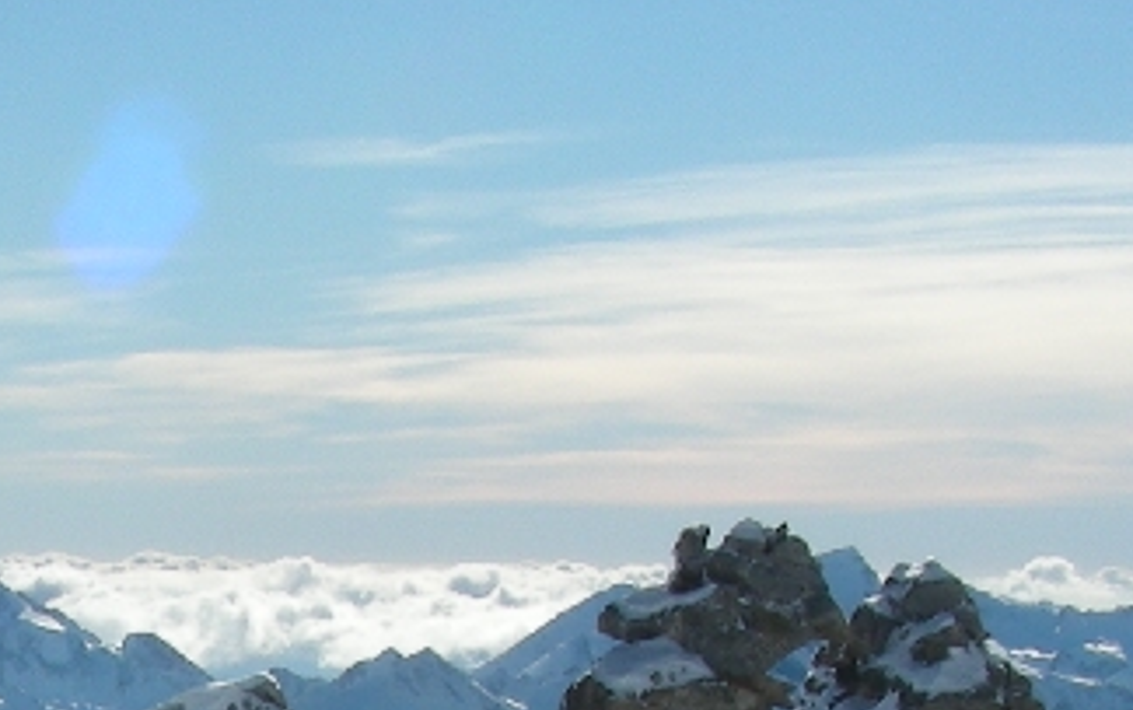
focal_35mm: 140
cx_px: -269
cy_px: 1418
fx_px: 4326
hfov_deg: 14.4
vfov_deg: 8.9
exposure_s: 1/514
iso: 50
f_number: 6.8
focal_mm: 6.3
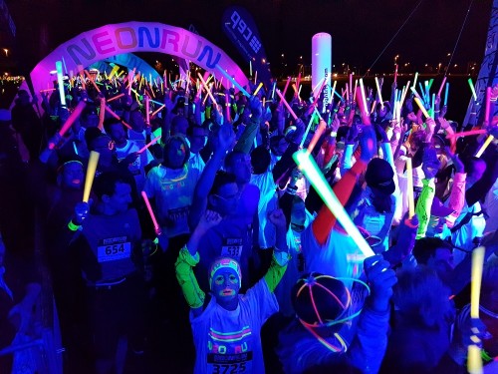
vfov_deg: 53.1
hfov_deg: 67.3
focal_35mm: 26
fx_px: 374
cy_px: 187
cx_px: 249
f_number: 1.7
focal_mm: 4.2
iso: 800
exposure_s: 1/50
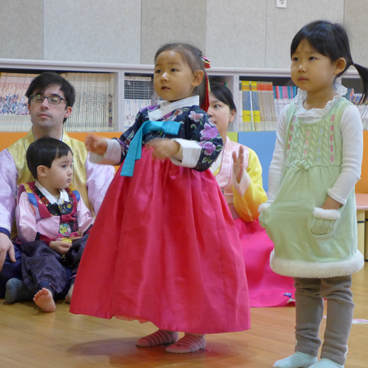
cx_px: 193
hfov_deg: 15.6
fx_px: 1347
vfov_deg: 15.6
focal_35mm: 112
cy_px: 175
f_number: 2.3
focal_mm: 17.7
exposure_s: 1/100
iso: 400
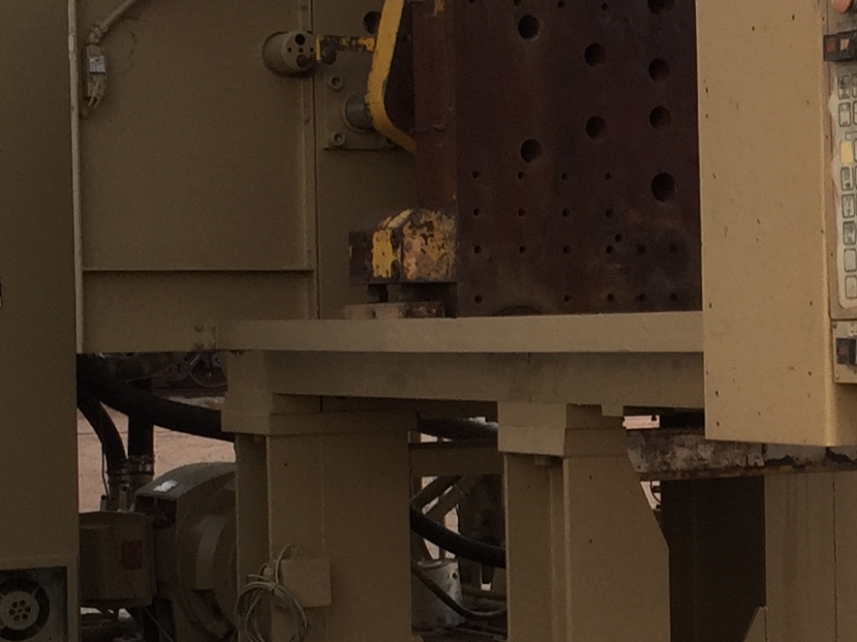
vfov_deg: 13.8
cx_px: 838
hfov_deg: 18.0
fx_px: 2648
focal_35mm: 107
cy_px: 387
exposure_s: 1/60
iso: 32
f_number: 2.2
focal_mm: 4.15
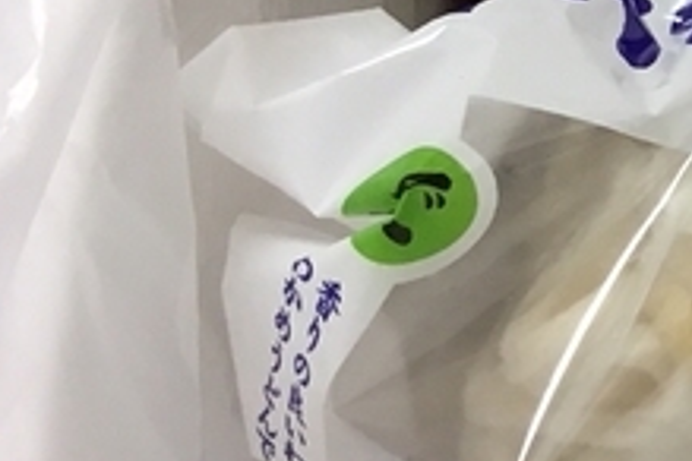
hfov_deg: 12.2
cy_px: -117
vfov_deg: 9.6
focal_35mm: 141
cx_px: 1558
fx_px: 2710
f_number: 2.2
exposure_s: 1/30
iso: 125
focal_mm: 4.15
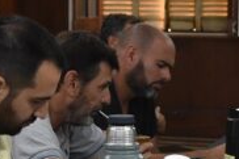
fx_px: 1174
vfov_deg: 7.7
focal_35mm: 177
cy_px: 122
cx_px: 101
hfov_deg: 11.6
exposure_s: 1/60
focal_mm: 28
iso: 1400
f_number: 4.5
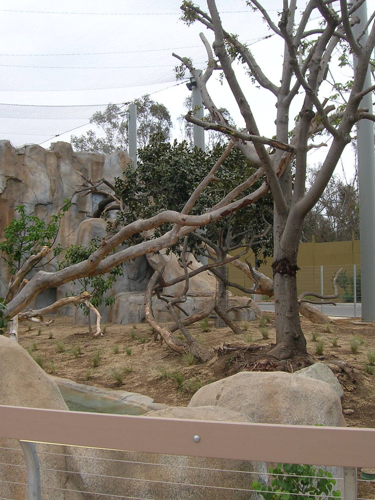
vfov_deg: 41.2
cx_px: 169
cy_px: 250
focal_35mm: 46
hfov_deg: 31.5
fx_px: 665
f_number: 4.9
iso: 50
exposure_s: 1/37.3
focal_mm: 5.7
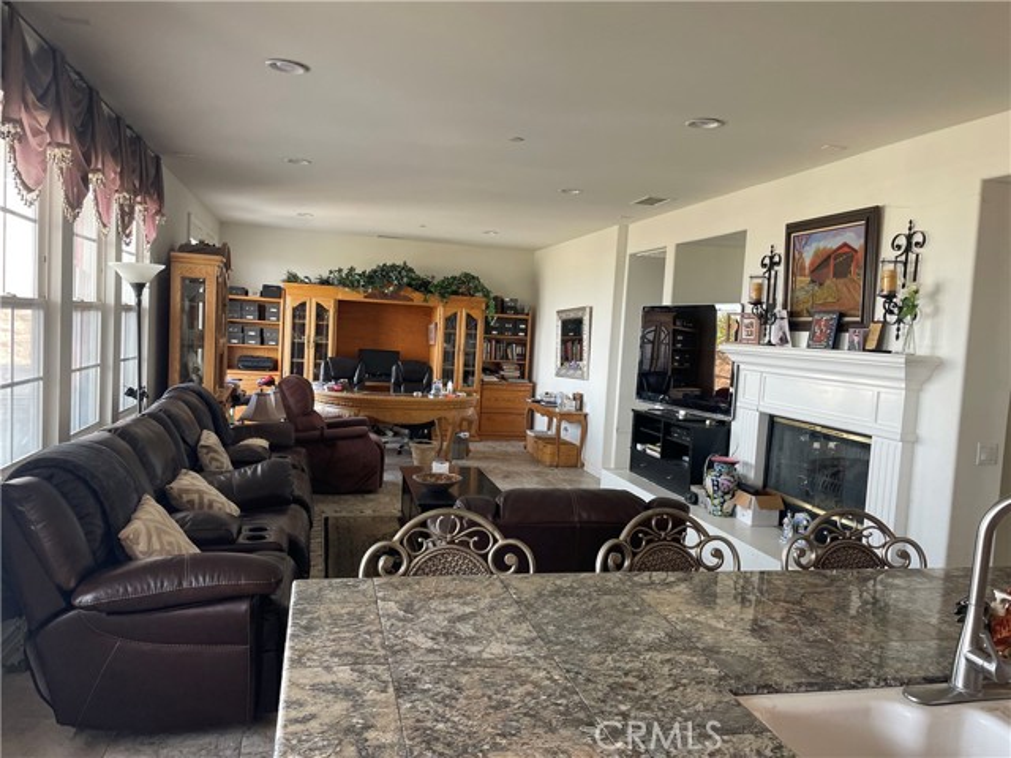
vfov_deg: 53.1
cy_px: 379
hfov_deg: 67.3
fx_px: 759
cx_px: 506
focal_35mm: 26
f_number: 1.6
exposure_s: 1/117
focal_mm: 4.2
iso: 125
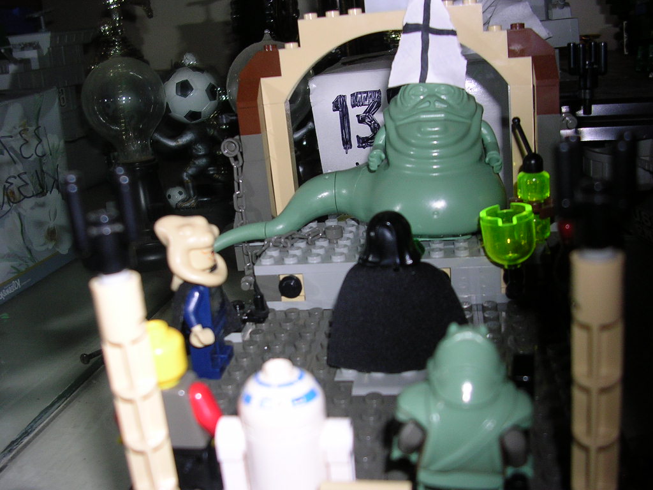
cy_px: 245
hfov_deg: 49.0
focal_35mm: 38
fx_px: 717
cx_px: 326
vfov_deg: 37.7
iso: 50
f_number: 2.8
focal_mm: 5.8
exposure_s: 1/60.1
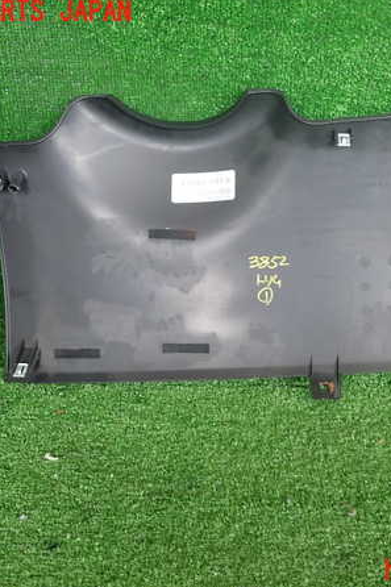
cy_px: 292
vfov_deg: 54.5
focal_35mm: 35
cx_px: 287
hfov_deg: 37.0
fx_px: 571
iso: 200
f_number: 2
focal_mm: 4.5
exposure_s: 1/30
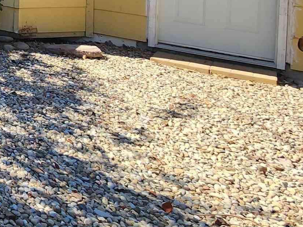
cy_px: -71
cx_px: -255
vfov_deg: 25.8
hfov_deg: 21.8
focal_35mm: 48
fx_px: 420
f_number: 2.2
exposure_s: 1/807
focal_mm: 2.2
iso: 50
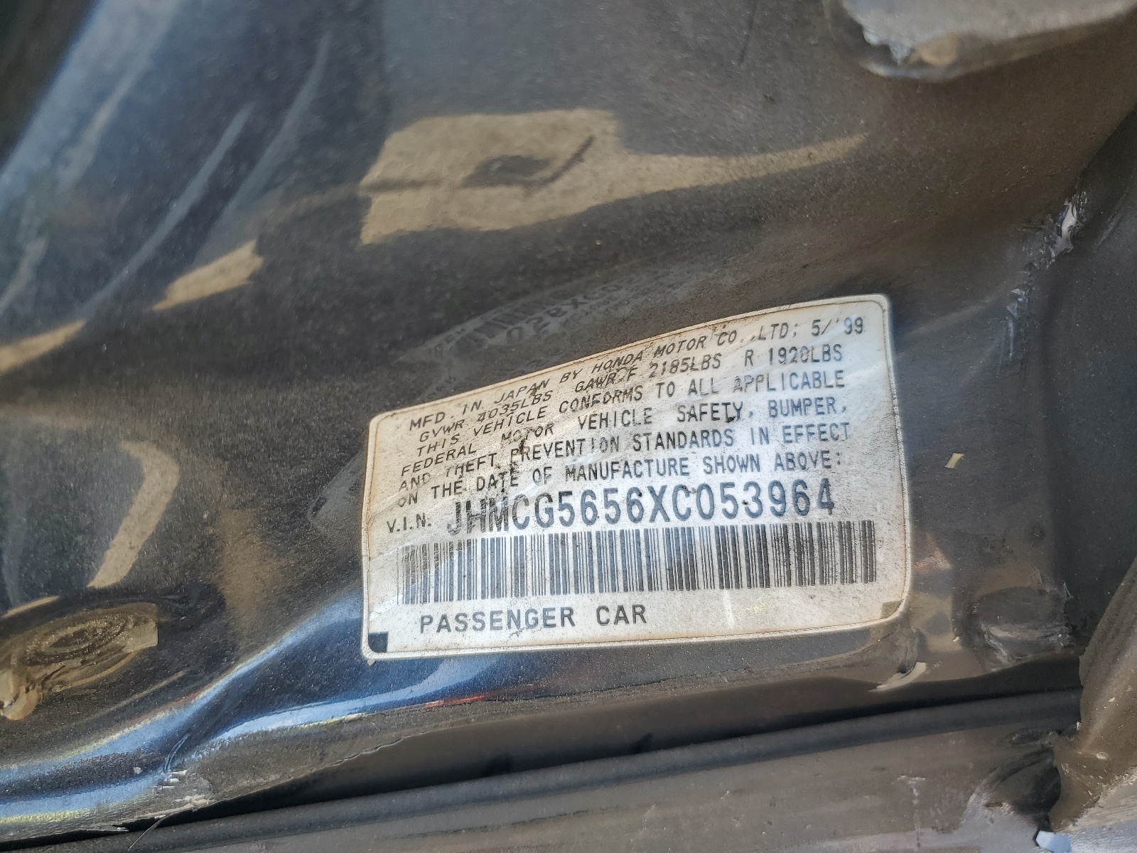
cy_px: 426
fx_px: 854
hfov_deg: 67.3
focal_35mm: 26
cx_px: 568
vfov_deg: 53.1
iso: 50
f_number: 1.5
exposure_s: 1/192
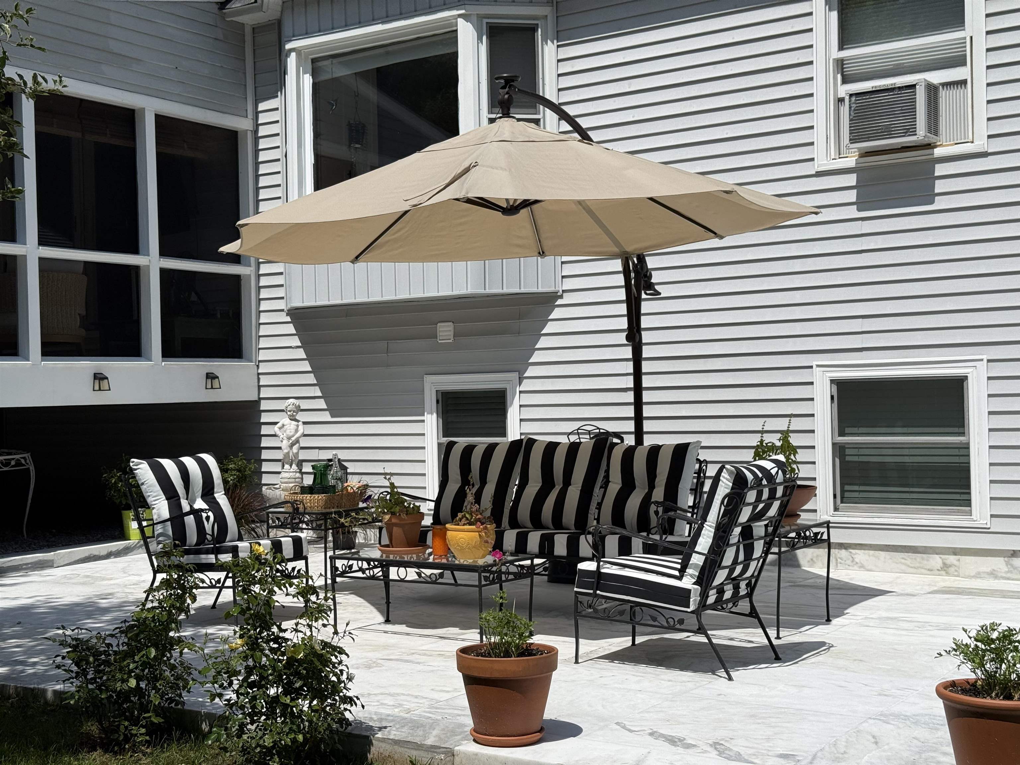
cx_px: 510
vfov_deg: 30.3
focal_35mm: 48
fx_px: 1414
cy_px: 382
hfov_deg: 39.7
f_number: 1.78
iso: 80
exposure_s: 1/11364
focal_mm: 6.76
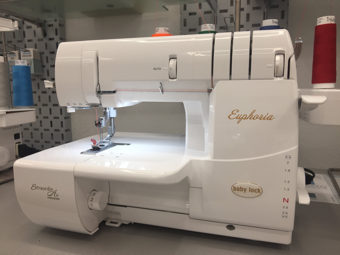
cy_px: 128
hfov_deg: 61.7
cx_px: 170
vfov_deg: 48.2
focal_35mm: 29
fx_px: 285
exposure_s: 1/100
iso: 32
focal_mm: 4.15
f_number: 2.2
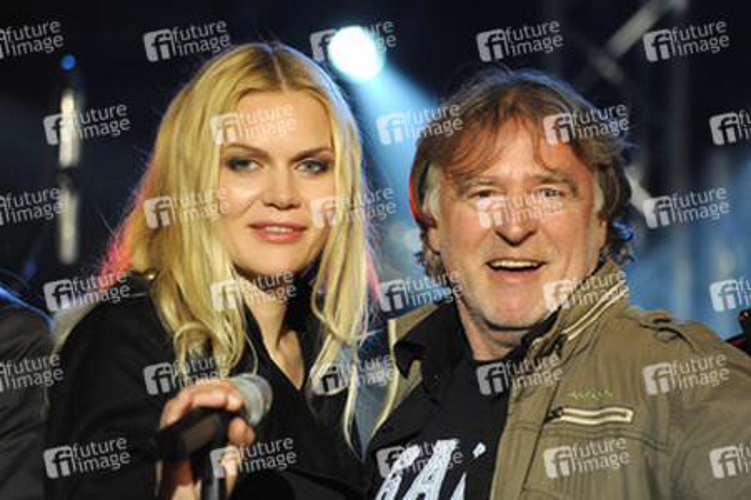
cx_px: 376
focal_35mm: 240
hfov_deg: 8.6
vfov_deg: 5.7
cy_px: 250
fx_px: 5003
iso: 4000
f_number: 5.6
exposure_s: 1/200
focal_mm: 240
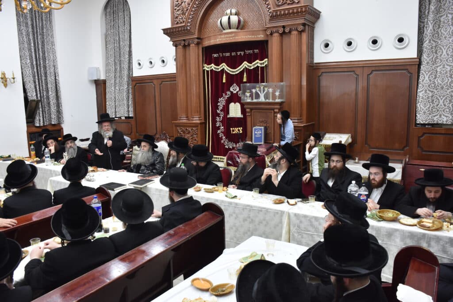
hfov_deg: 67.4
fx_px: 340
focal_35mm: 27
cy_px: 151
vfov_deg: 47.9
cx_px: 226
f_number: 5.6
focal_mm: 18
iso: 1000
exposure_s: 1/100
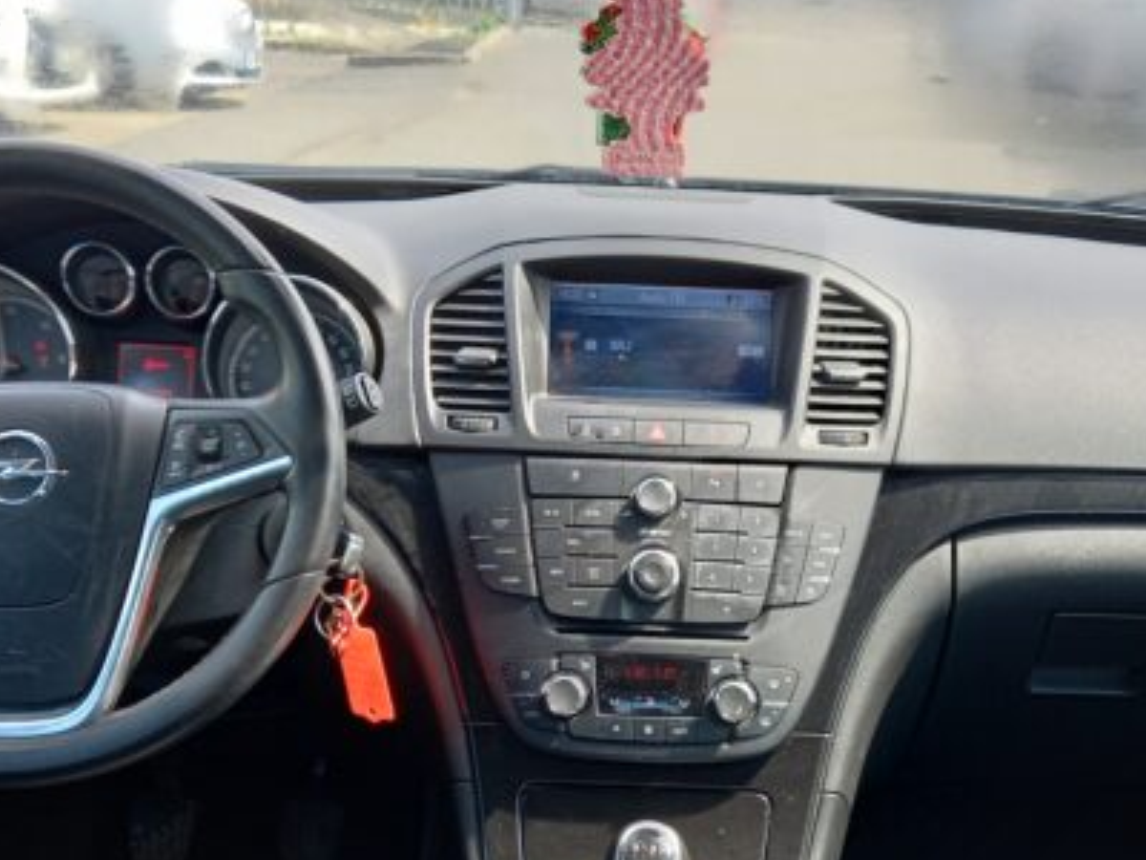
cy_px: 605
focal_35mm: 50
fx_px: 1655
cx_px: 665
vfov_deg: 28.8
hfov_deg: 38.1
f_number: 2
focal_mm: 4.6
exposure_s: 1/100
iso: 50
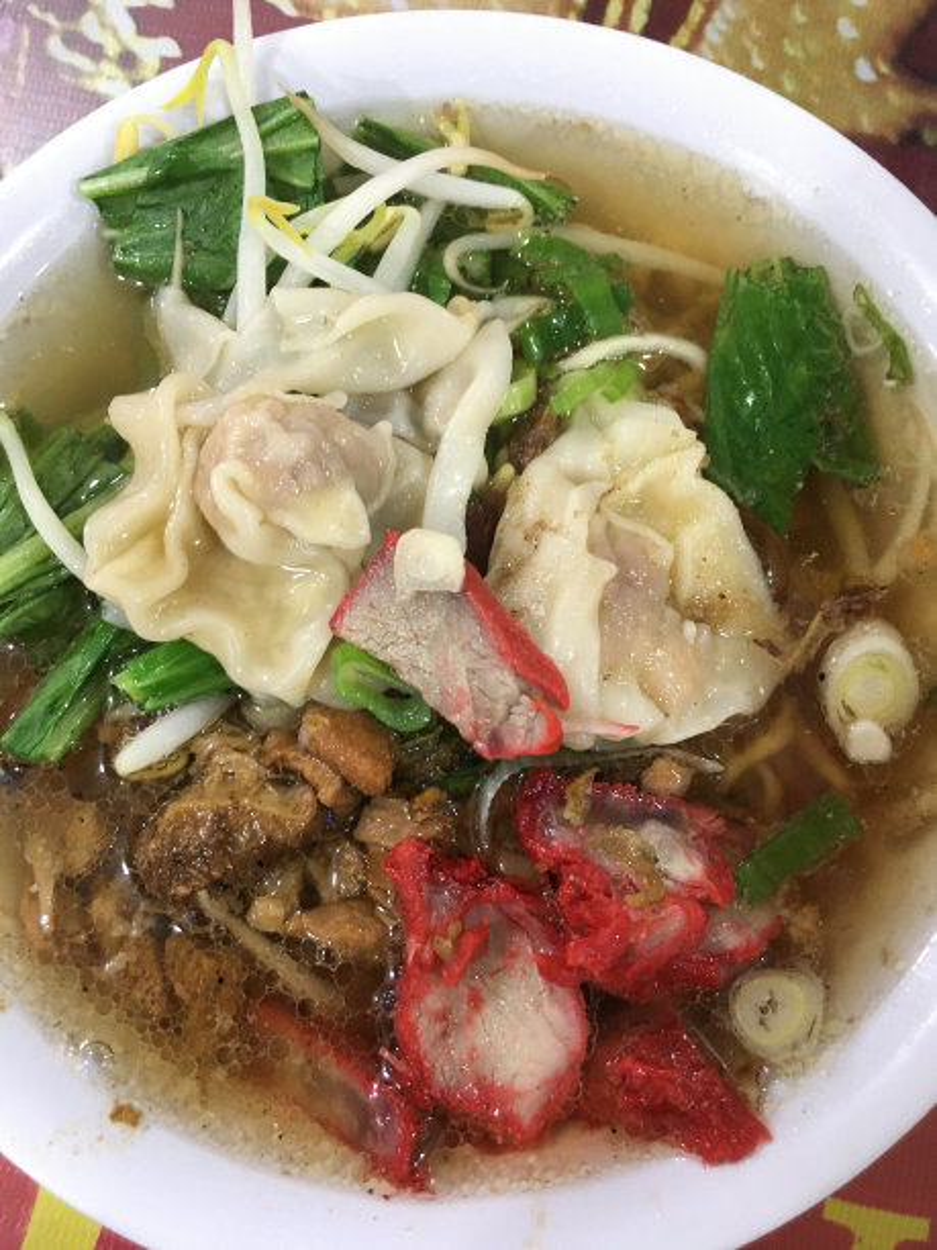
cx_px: 468
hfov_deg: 48.2
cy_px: 625
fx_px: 1047
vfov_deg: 61.7
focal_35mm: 29
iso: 200
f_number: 2.2
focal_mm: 4.15
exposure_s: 1/33
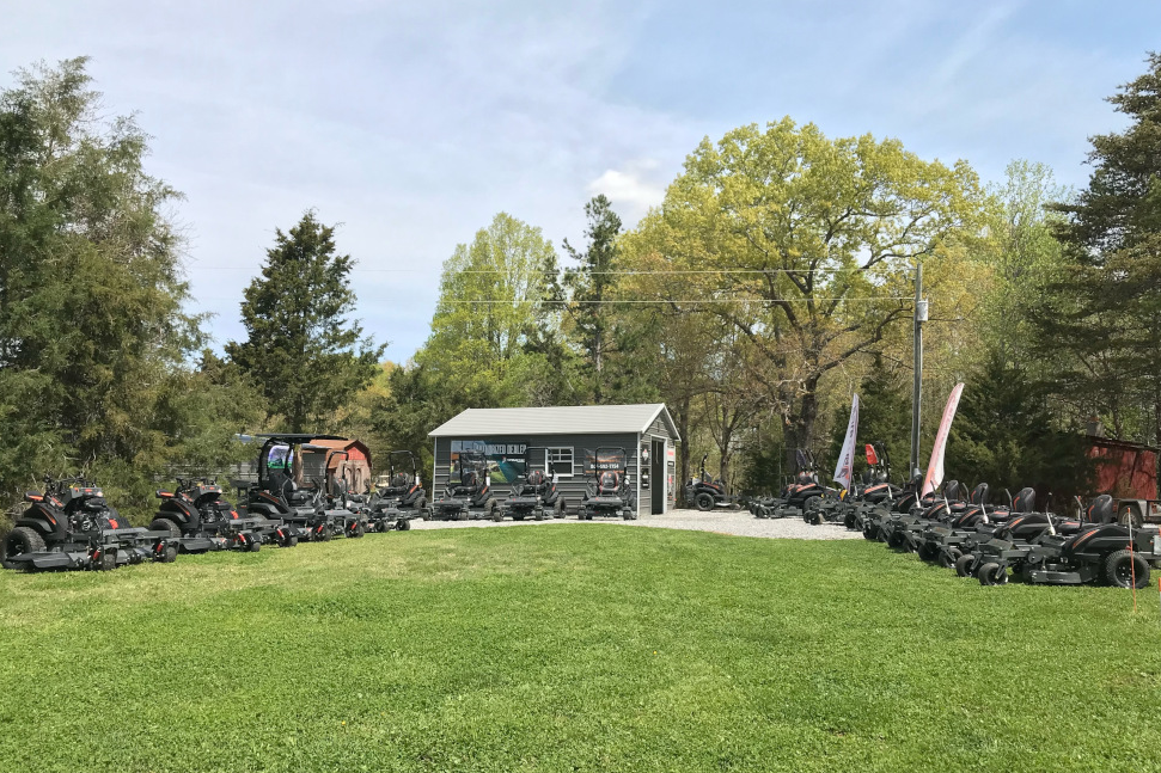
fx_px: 967
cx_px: 591
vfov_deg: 43.6
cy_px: 389
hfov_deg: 61.9
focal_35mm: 30
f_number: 1.8
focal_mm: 3.99
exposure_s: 1/1330
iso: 20
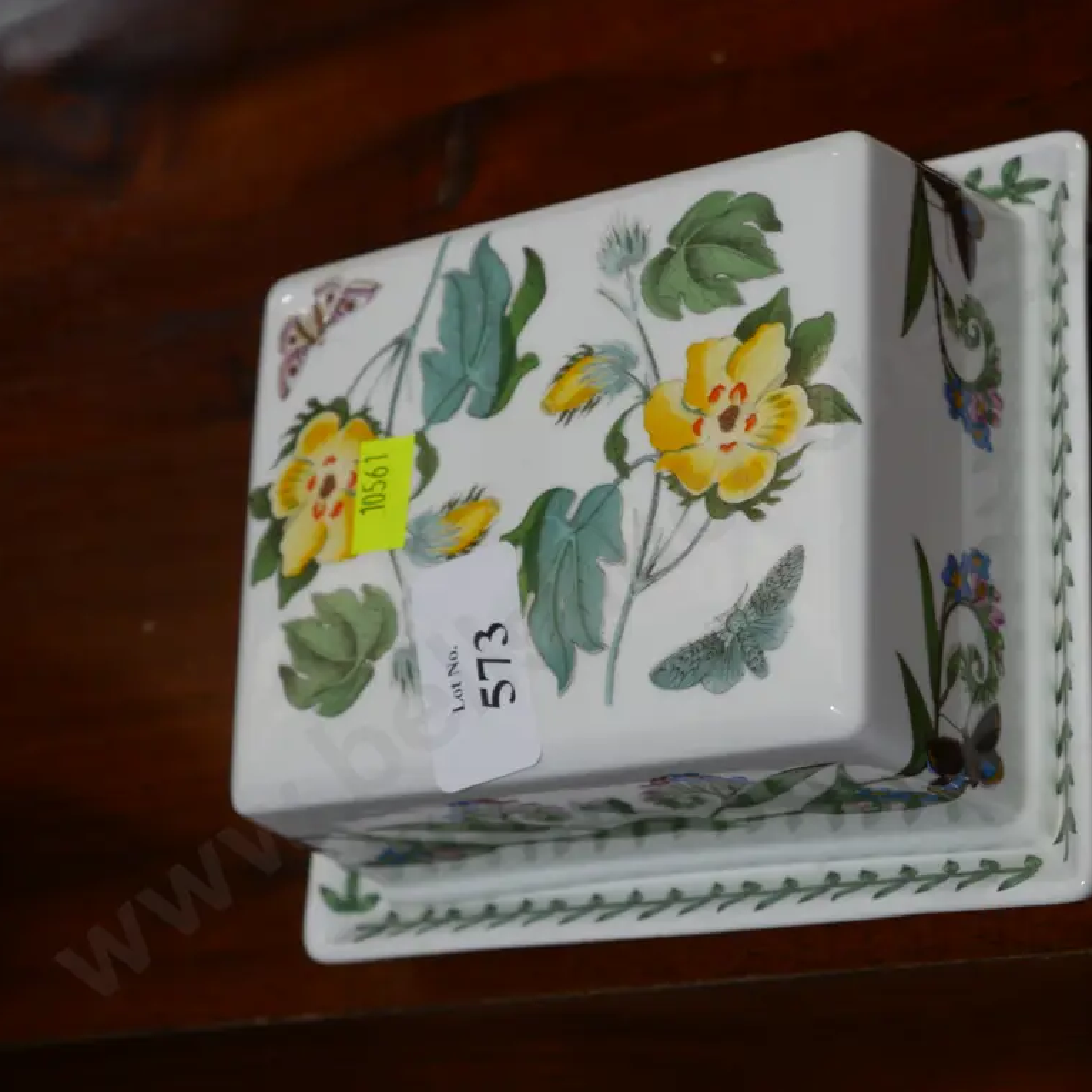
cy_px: 545
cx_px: 653
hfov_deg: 22.2
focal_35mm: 78
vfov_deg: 22.2
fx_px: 2784
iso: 200
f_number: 5.4
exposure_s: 1/80
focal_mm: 33
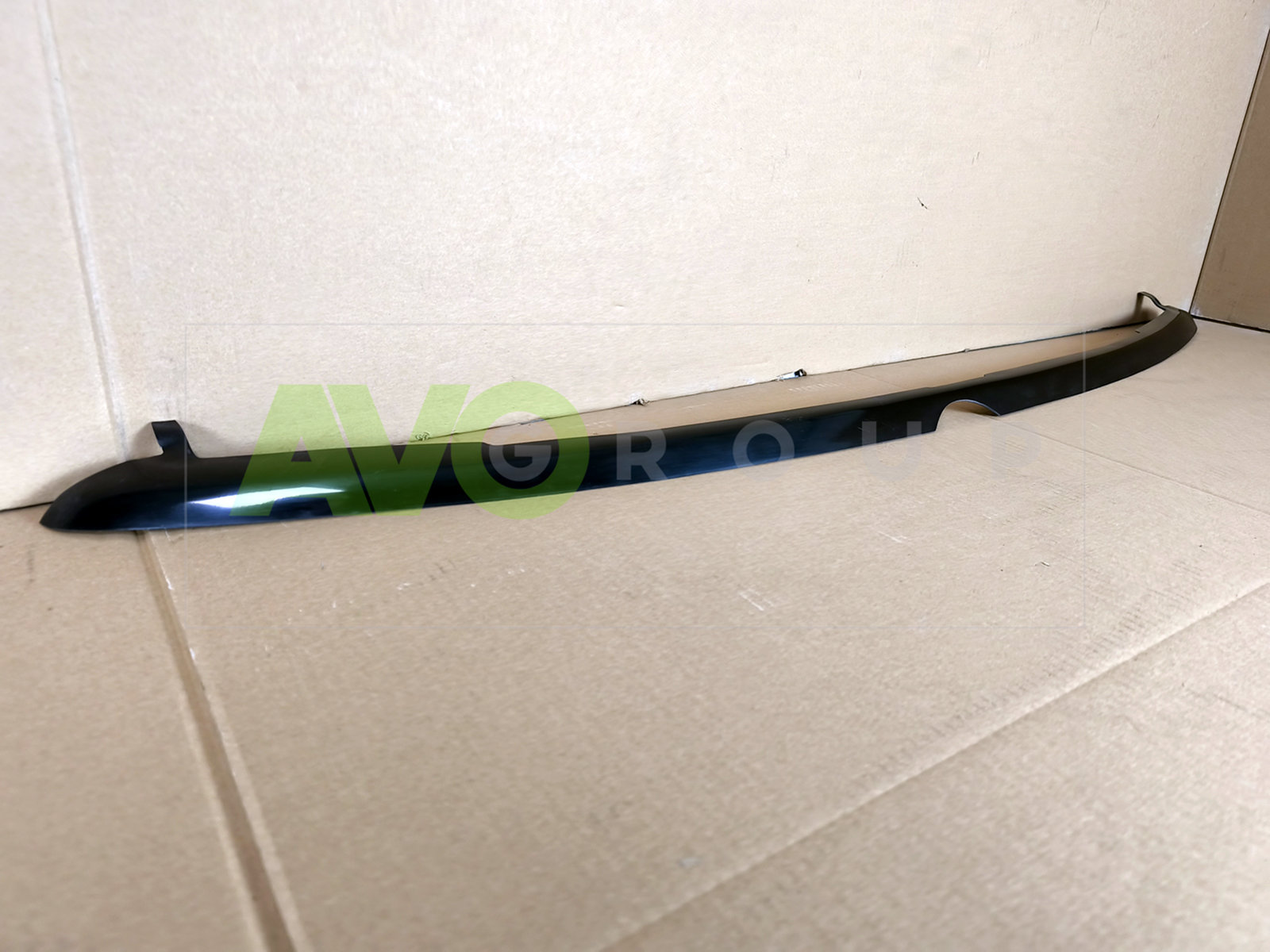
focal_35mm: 23
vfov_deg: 58.9
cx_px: 635
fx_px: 844
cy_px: 476
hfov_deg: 73.9
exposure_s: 1/50
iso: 250
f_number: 1.6
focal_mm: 6.57
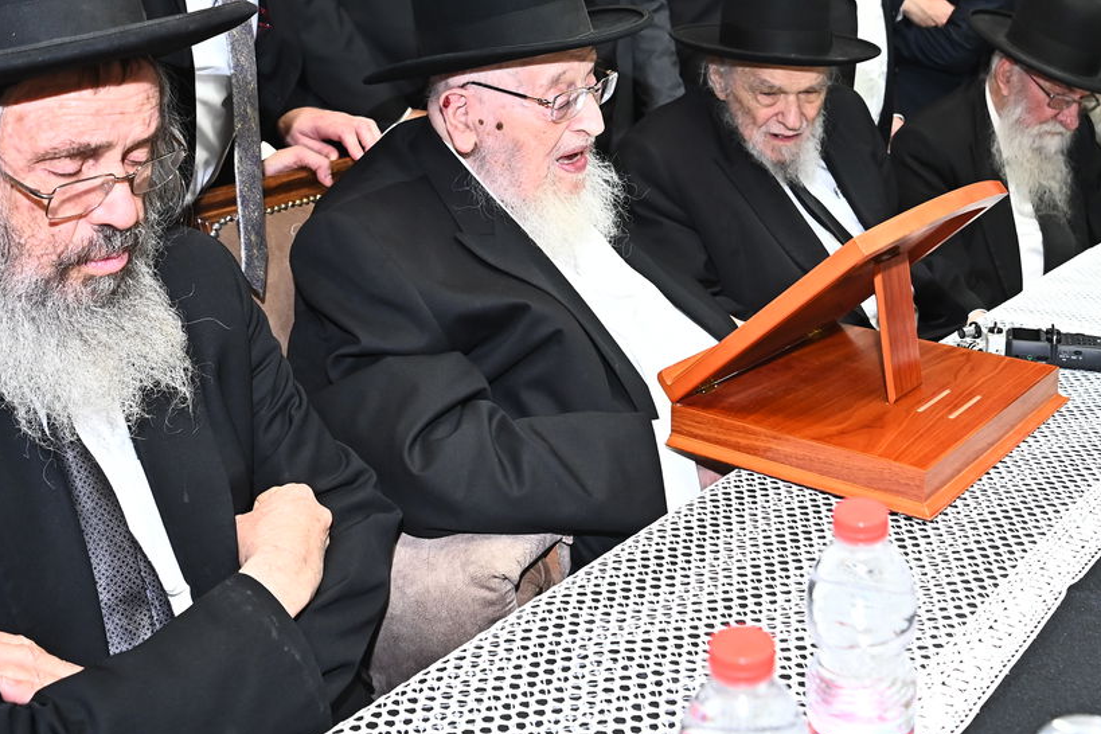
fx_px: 1254
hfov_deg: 46.9
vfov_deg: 31.6
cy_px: 130
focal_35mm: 41
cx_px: 700
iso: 1250
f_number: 4.5
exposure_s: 1/200
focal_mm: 24
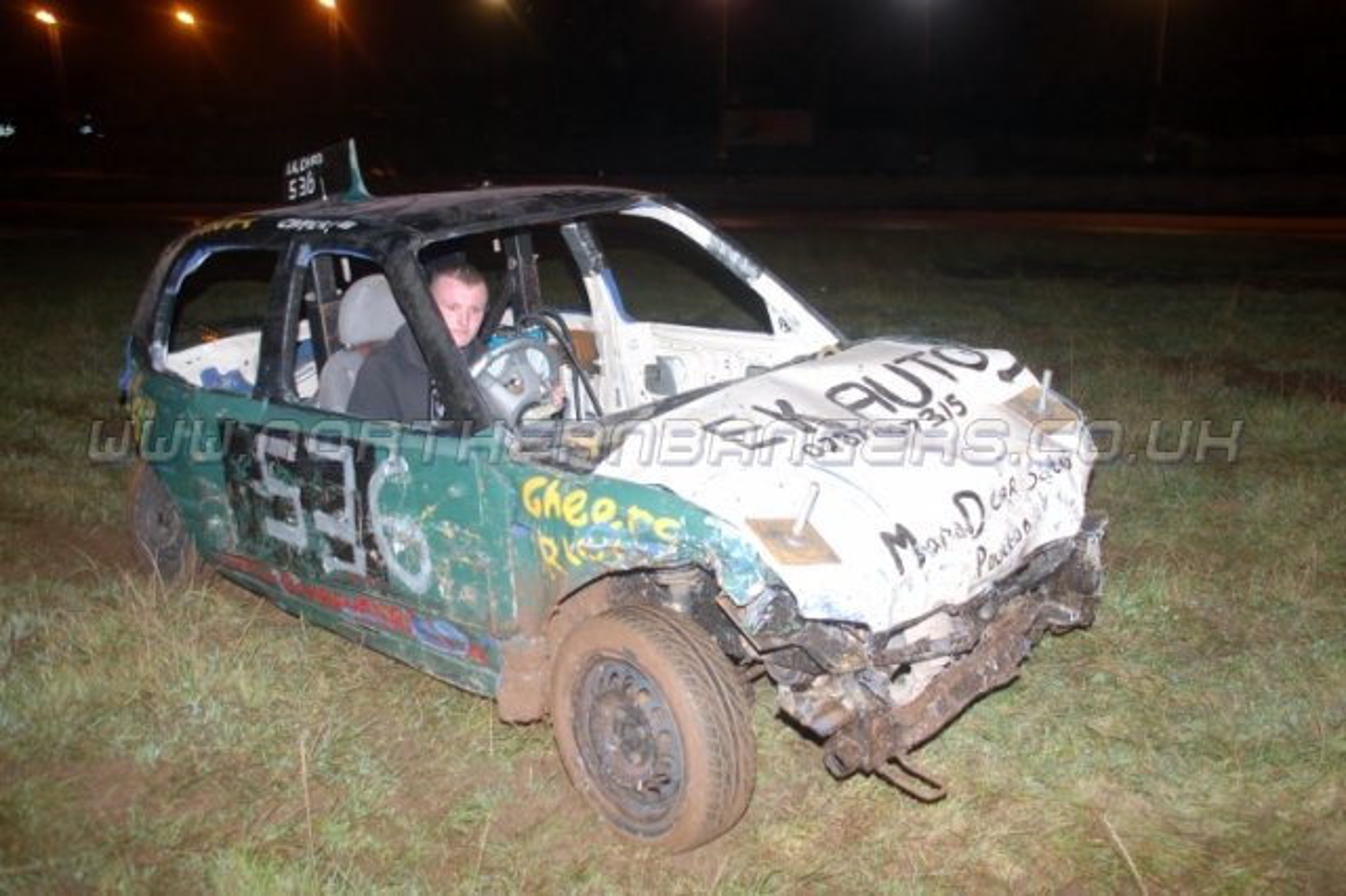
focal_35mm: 33
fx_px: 1233
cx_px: 673
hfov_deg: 57.2
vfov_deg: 39.9
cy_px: 448
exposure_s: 1/60
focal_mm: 22
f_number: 4
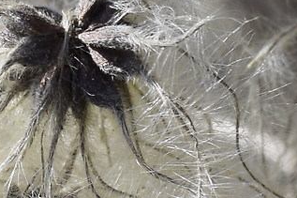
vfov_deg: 3.4
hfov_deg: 5.2
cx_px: -36
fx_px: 3280
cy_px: 290
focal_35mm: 398
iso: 280
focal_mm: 35
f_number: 8
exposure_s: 1/250
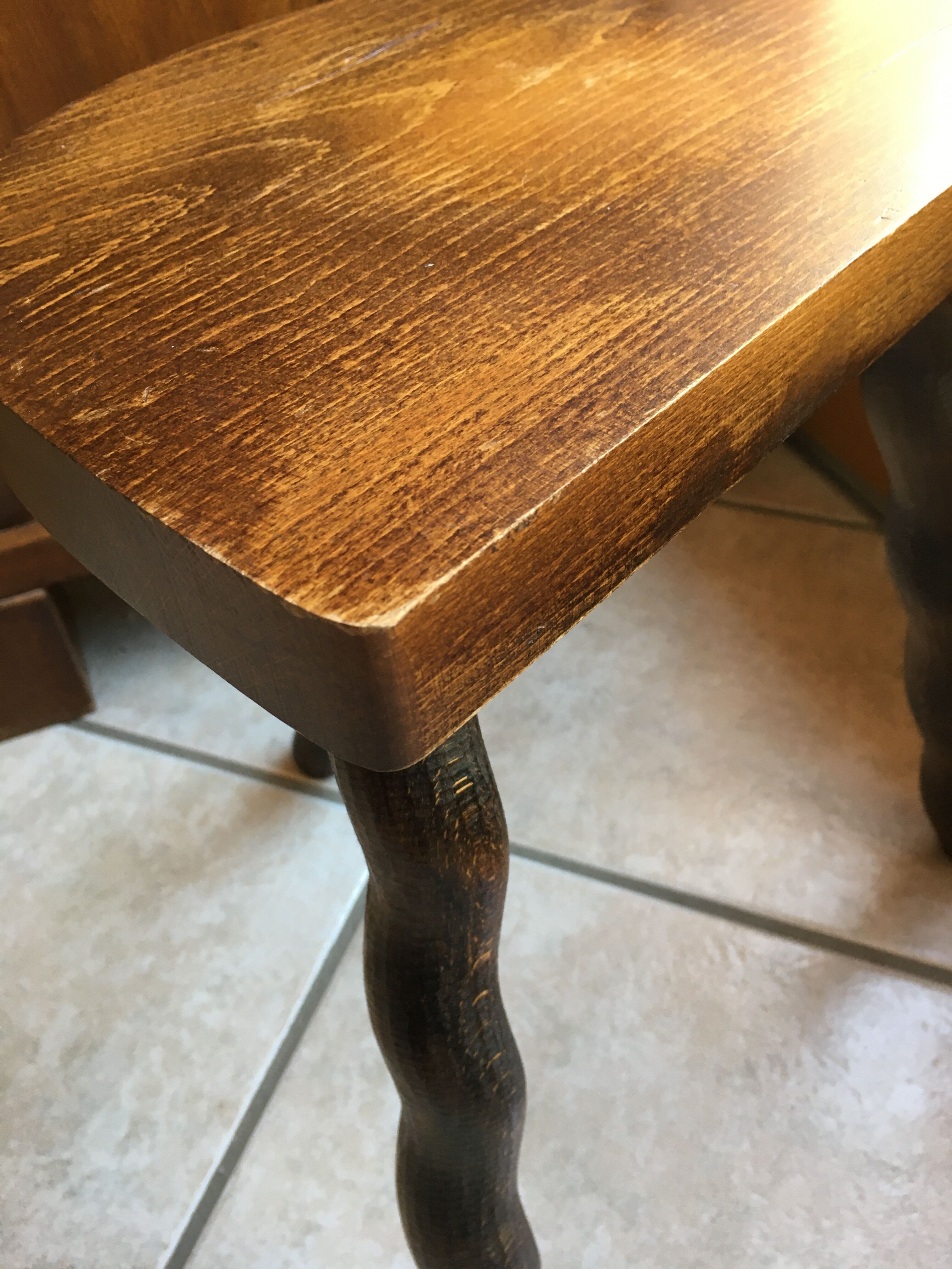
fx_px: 1063
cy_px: 634
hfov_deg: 48.2
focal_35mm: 29
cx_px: 476
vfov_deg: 61.7
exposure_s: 1/33
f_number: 2.2
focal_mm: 4.15
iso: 100
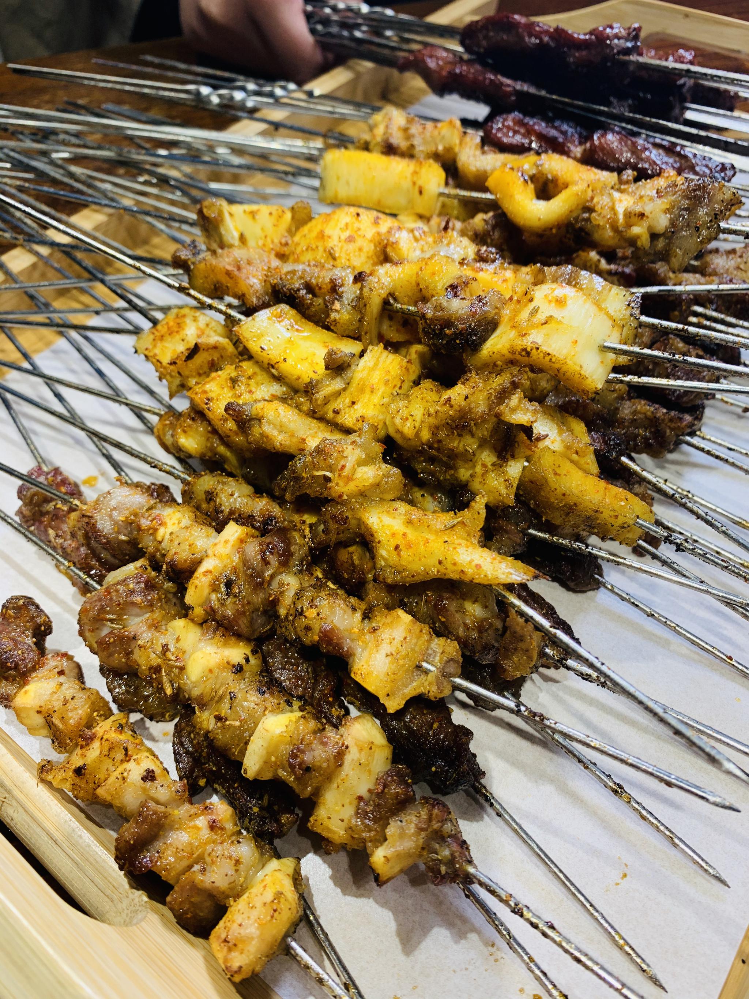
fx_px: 750
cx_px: 374
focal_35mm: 26
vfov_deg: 67.3
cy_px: 500
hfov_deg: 53.1
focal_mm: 4.25
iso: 32
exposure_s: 1/122
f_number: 1.8
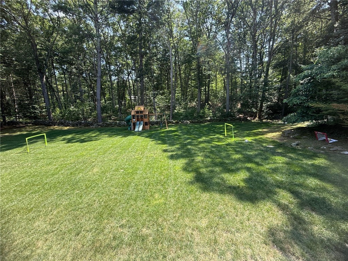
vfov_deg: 85.7
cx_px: 174
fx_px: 141
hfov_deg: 102.1
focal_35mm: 14
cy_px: 130
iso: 50
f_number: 2.2
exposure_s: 1/262
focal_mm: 2.22
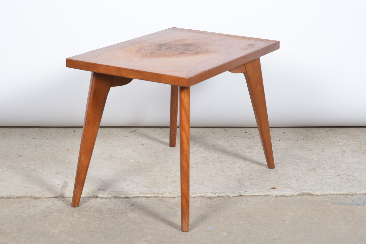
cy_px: 123
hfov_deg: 26.6
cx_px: 186
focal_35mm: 76
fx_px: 773
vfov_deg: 17.9
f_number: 11
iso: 100
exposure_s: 1/125
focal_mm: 50
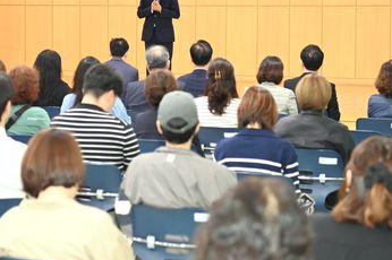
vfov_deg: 12.5
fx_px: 1186
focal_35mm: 109
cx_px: 160
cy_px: 60
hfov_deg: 18.8
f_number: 3.2
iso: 2500
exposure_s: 1/125
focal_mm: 58
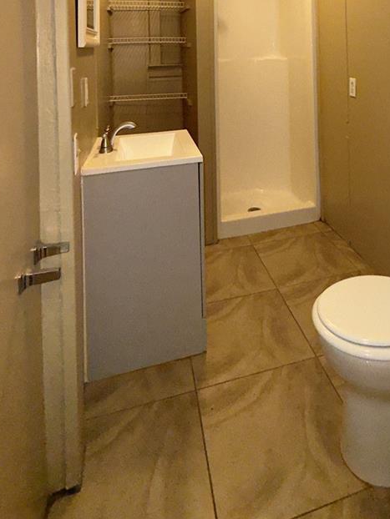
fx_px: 405
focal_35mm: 27
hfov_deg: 50.2
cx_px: 269
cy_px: 46
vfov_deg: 55.9
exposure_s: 1/120
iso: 400
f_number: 2.2
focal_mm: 2.22
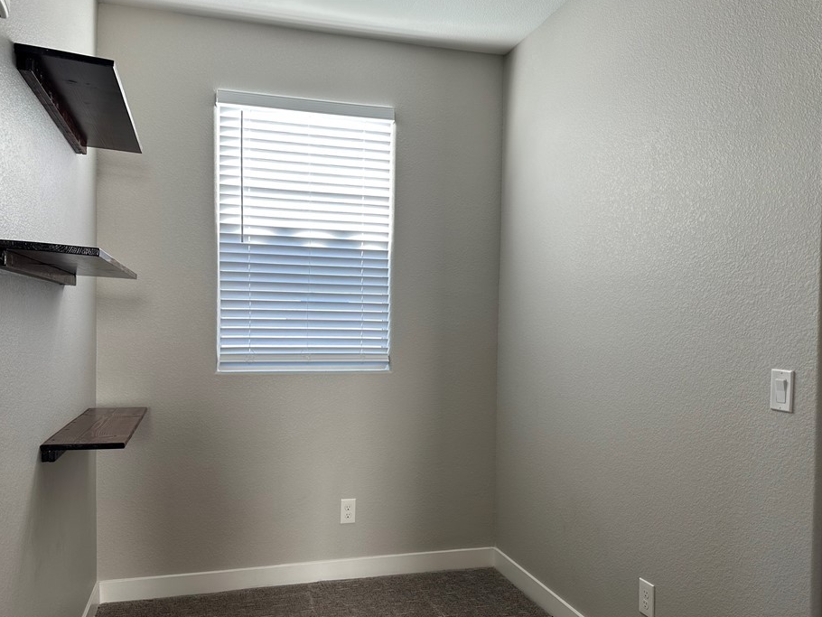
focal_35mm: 27
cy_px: 341
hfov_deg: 65.3
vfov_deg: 51.3
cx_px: 388
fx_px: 641
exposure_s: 1/120
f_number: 1.78
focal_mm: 6.86
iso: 100
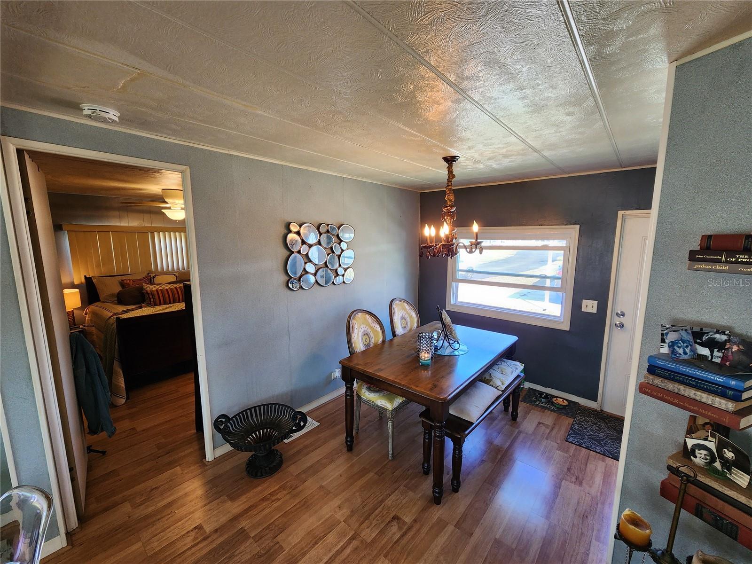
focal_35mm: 13
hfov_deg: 106.2
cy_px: 282
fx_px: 282
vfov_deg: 89.9
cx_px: 376
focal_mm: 2.2
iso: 125
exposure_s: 1/60
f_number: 2.2
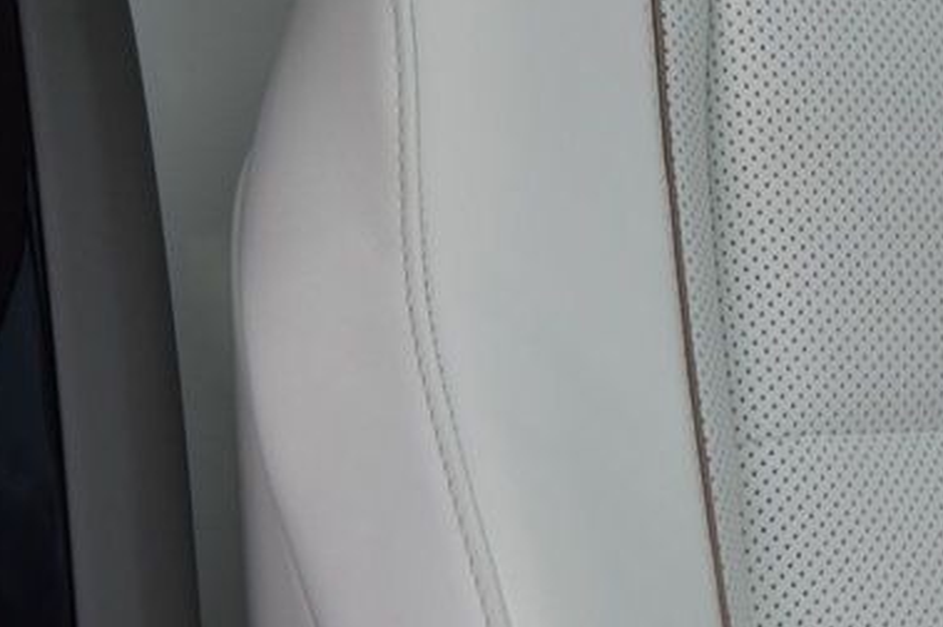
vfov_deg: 18.5
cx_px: -256
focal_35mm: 73
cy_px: 463
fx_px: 1910
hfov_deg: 24.5
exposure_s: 1/20
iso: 400
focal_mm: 18
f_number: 6.3
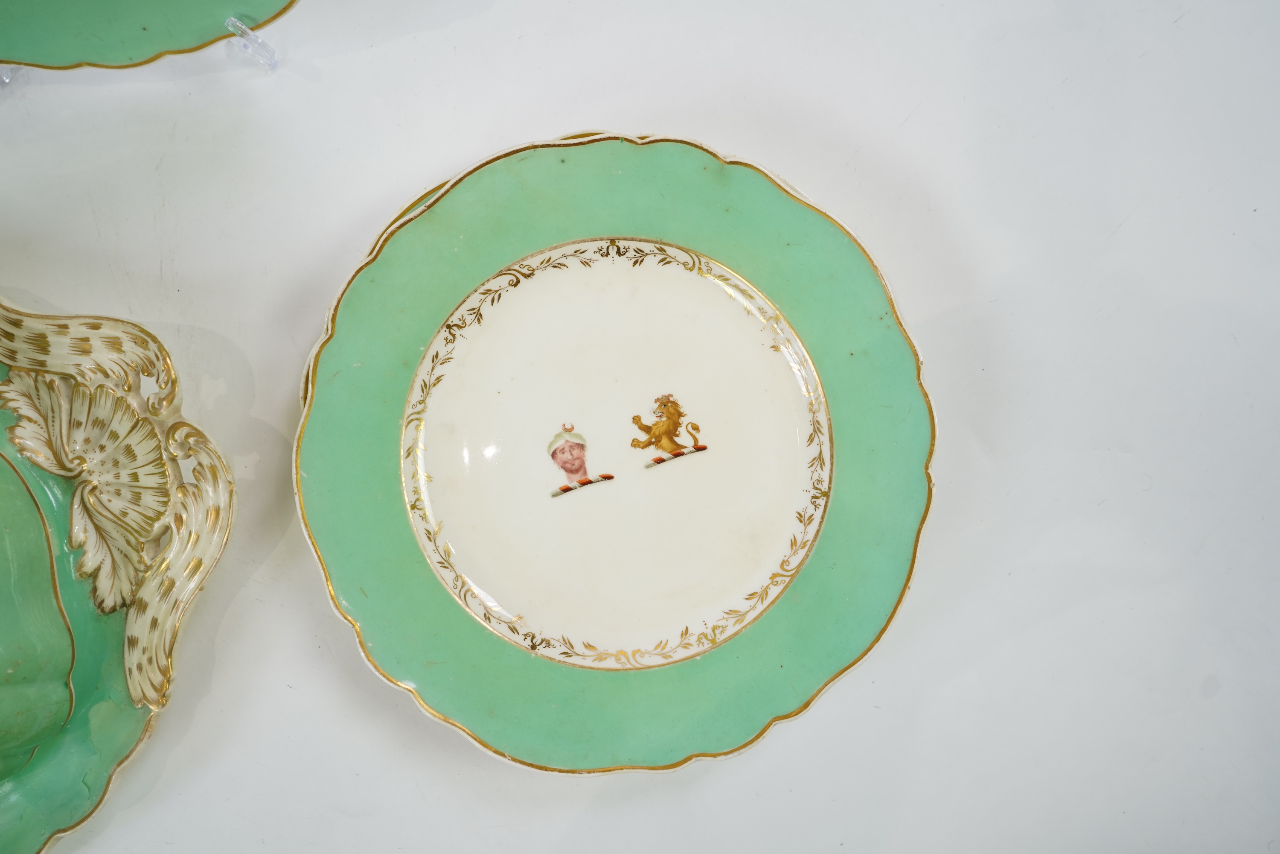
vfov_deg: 46.4
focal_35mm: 28
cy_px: 427
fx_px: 995
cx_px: 640
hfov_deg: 65.5
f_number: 4.5
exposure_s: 1/100
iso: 320
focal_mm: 28
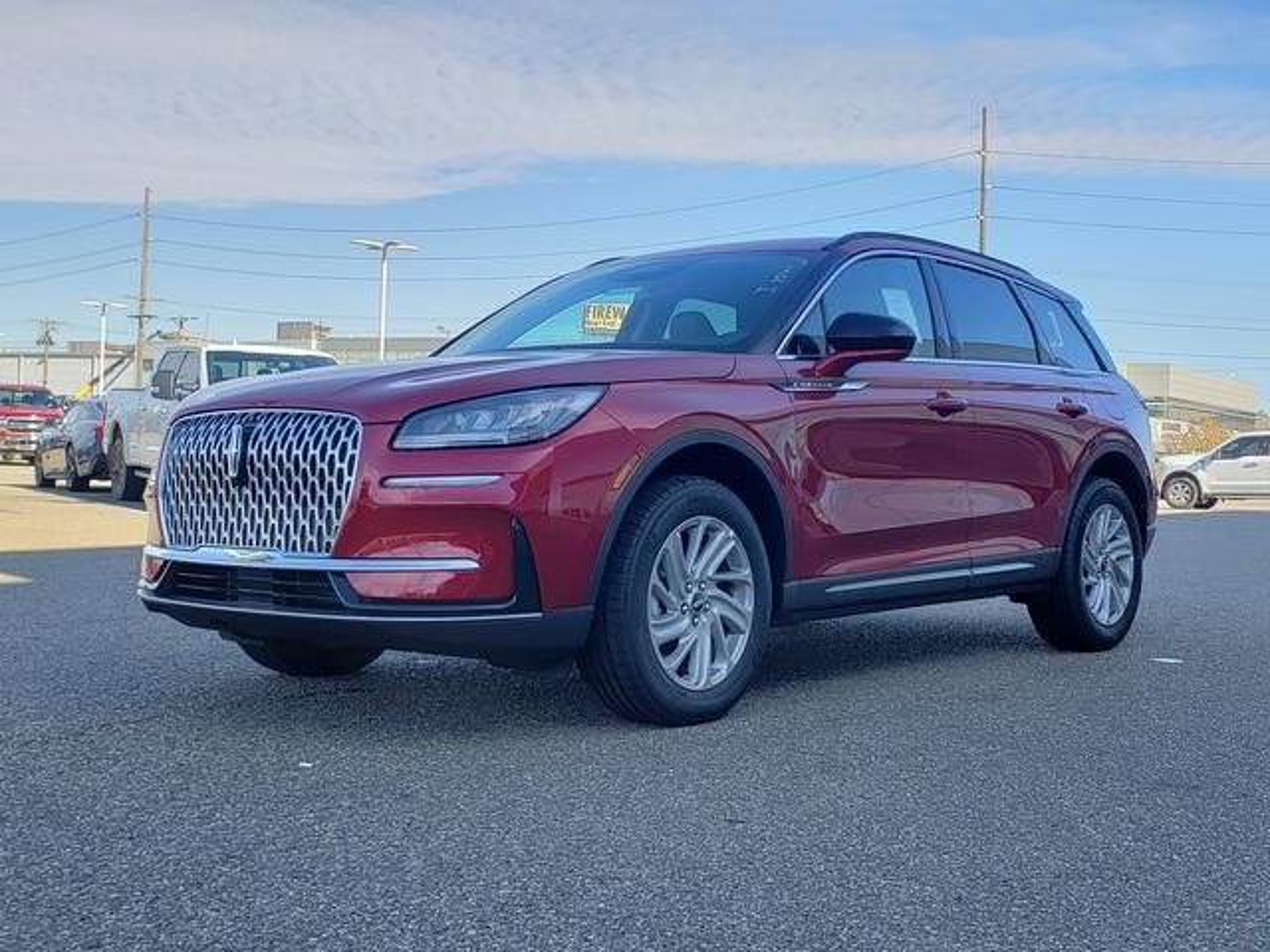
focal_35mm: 26
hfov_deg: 67.3
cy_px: 476
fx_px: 954
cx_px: 635
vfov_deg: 53.1
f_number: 2.4
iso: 50
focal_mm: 4.3
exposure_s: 1/441
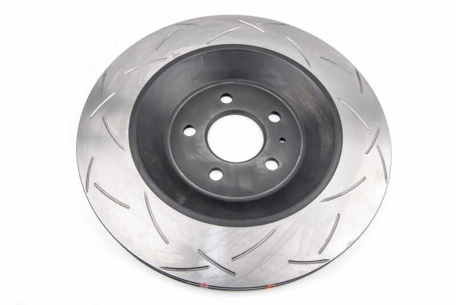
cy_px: 152
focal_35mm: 28
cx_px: 228
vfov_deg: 46.4
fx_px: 355
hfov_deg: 65.5
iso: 200
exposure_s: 1/160
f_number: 22
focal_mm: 28
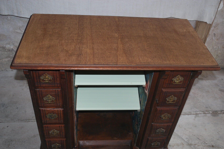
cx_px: 113
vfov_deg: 35.9
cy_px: 75
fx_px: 230
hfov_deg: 51.9
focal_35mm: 37
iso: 200
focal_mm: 24
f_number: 4.2
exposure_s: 1/60
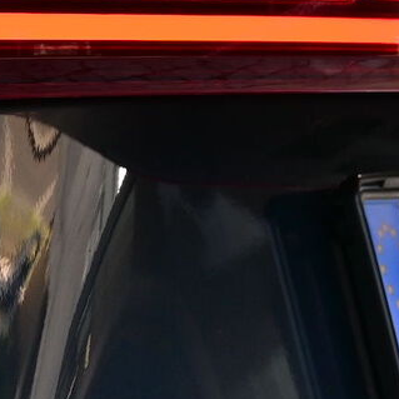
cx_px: -619
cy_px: 165
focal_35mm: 384
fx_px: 5008
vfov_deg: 4.6
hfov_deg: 4.4
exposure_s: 1/100
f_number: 6.3
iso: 100
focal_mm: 50
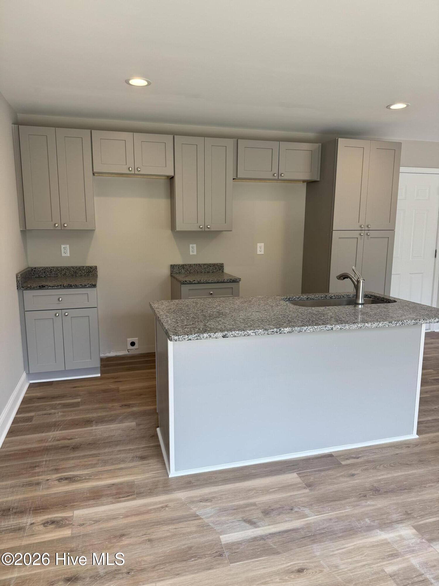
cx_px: 220
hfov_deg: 56.8
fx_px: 406
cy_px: 293
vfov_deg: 71.6
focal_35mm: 24
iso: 64
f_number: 1.78
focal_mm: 6.76
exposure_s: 1/120
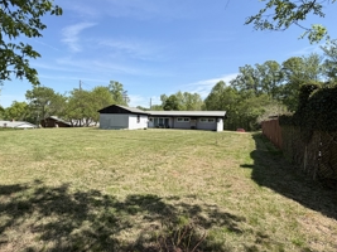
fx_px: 204
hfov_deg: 78.1
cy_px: 115
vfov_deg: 63.3
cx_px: 135
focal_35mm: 21
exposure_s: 1/770
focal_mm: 2.22
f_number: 2.2
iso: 32
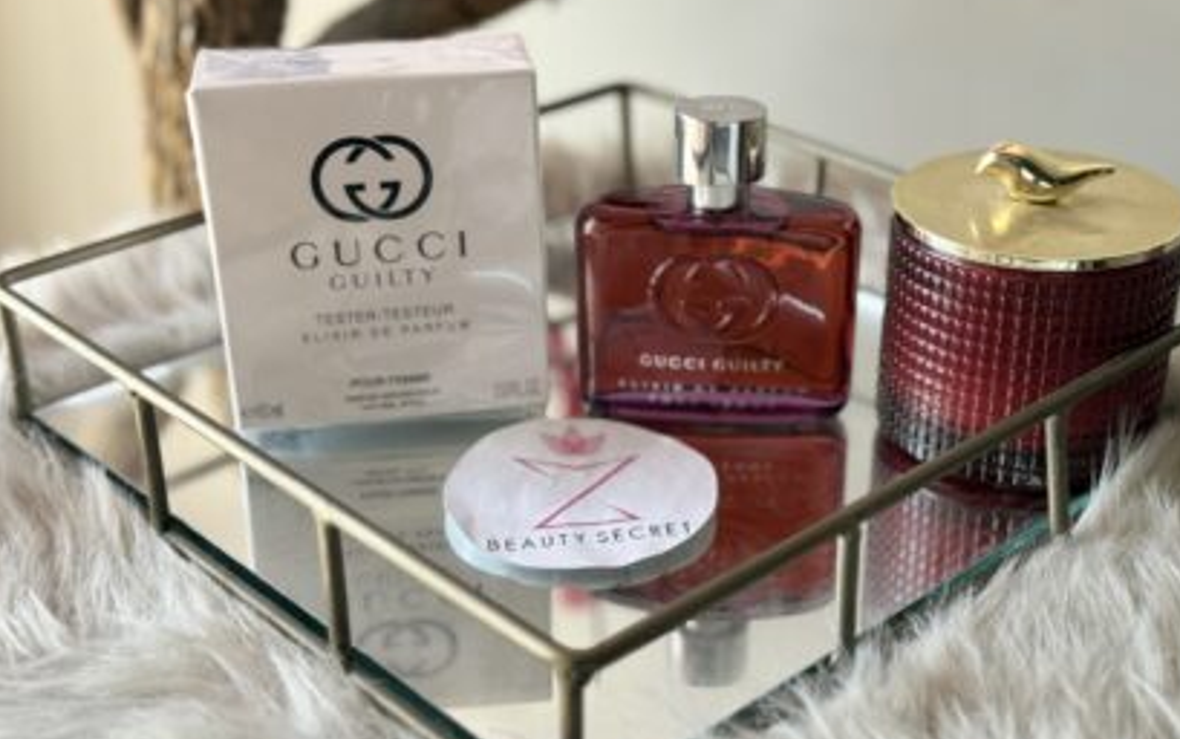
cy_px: 395
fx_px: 1802
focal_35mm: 56
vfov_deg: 23.2
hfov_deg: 36.3
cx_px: 620
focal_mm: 6.76
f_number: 1.78
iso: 100
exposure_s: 1/111
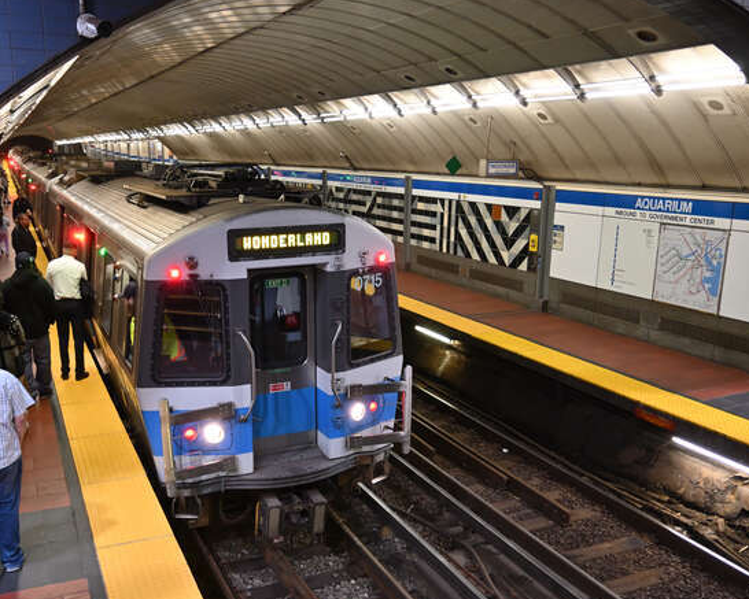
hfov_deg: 53.9
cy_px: 338
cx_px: 307
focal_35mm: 33
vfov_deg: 44.5
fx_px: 732
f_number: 3.5
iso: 900
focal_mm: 16
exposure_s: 1/30
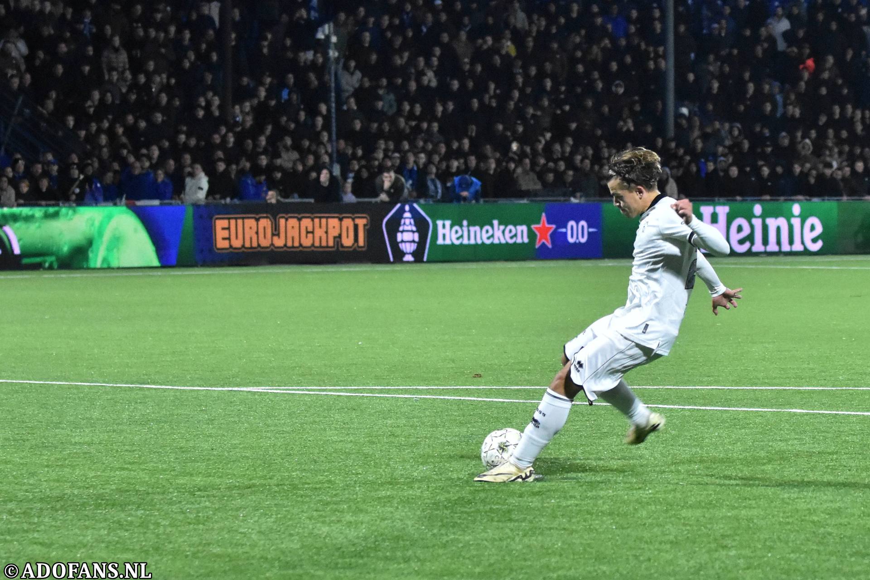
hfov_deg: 19.5
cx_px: 435
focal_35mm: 105
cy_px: 290
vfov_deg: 13.0
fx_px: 2537
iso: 3200
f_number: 2.8
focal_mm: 70
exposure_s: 1/640
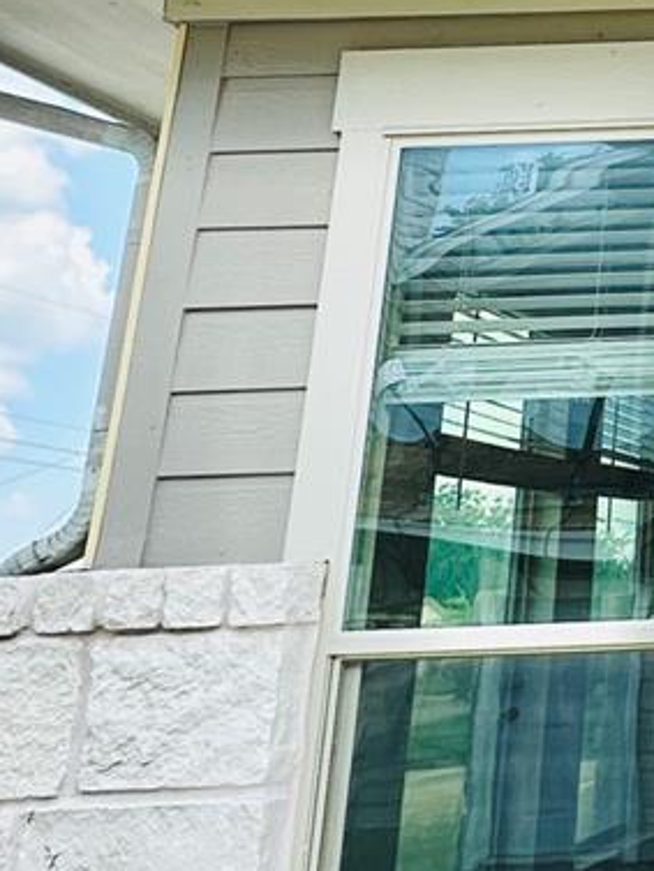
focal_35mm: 57
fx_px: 1435
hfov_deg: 19.9
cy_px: 152
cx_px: 1125
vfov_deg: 32.7
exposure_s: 1/525
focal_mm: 2.22
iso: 40
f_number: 2.2
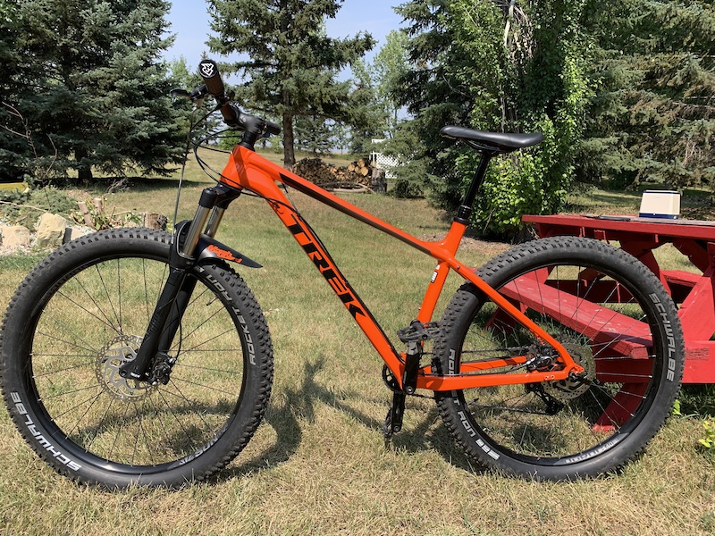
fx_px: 537
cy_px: 268
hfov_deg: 67.3
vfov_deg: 53.1
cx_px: 358
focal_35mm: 26
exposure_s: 1/1220
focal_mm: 4.25
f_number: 1.8
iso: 25
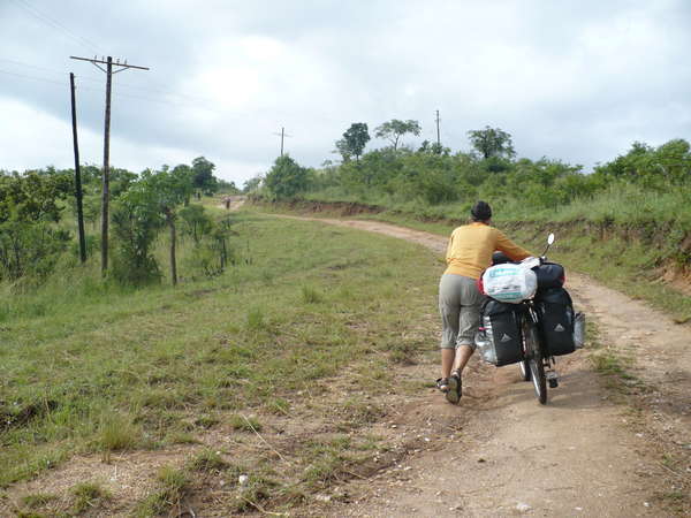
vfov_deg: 38.7
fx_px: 739
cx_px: 346
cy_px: 259
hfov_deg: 50.1
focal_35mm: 37
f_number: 2.8
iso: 100
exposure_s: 1/800
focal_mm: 6.1
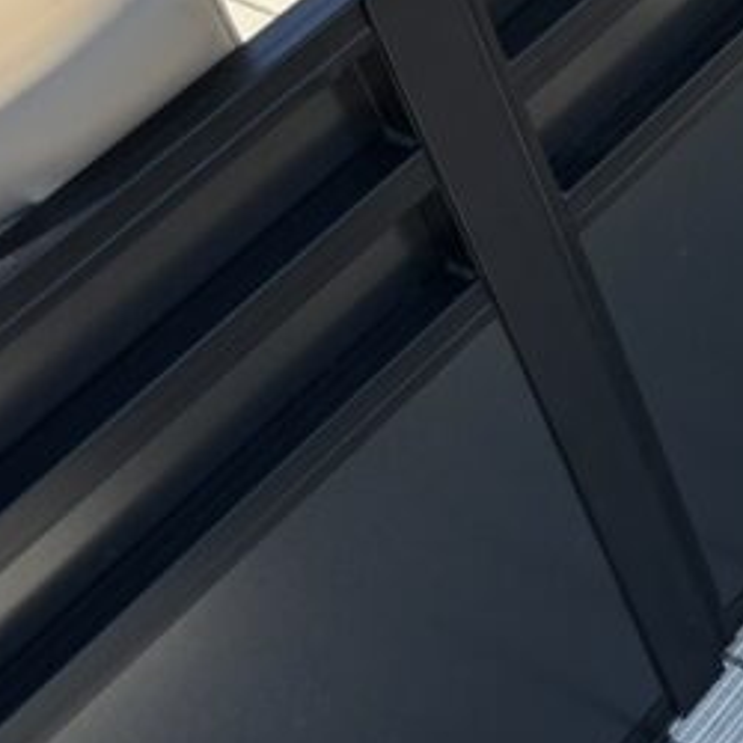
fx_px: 2380
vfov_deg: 17.7
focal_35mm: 98
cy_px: 256
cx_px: 1178
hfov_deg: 16.0
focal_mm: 5.96
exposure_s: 1/910
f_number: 1.6
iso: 50
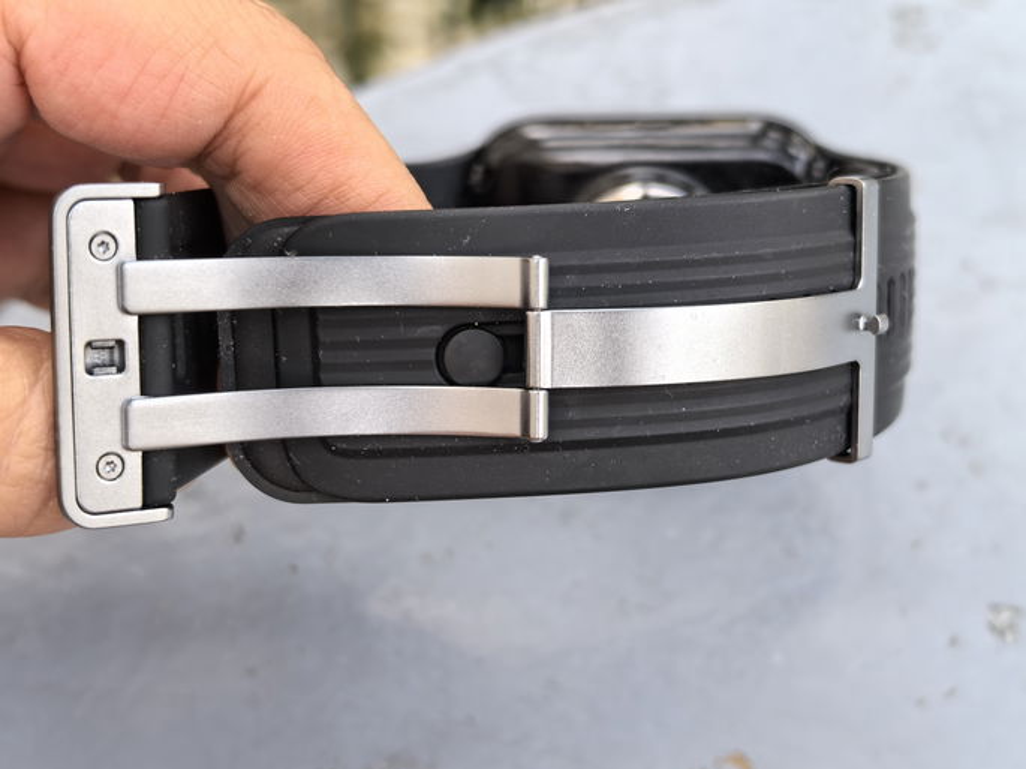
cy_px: 384
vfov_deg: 27.0
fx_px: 1600
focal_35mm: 54
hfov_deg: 35.6
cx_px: 513
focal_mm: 8.5
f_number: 2
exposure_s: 1/196
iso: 50
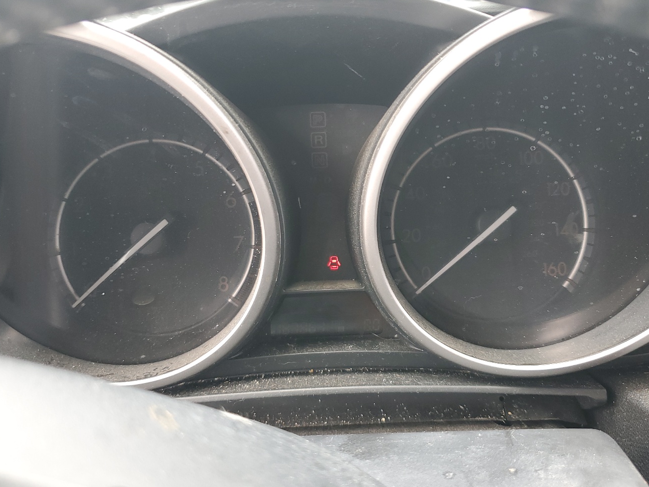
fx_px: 600
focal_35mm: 32
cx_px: 344
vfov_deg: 44.2
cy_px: 233
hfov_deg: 56.8
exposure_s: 1/60.2
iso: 55
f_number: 1.5
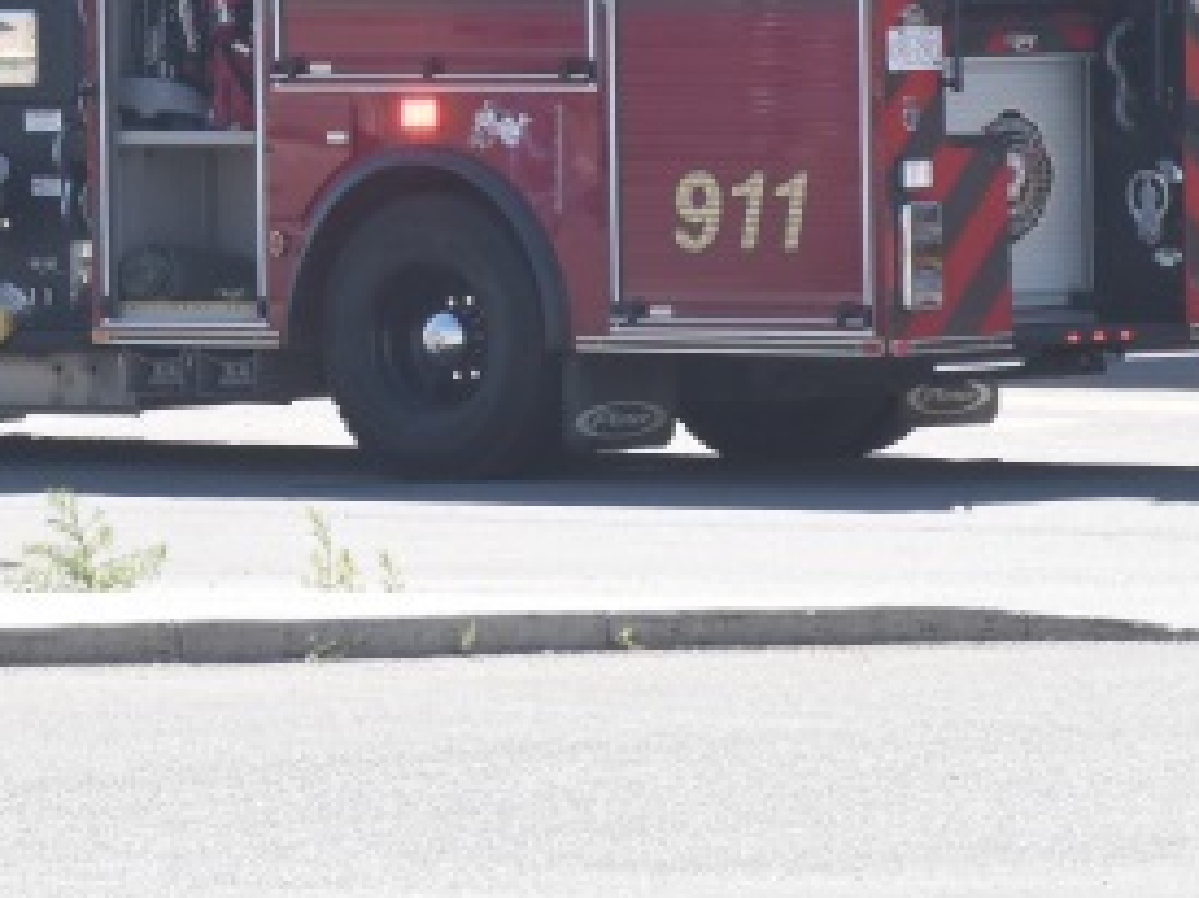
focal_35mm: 347
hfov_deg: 5.7
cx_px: 458
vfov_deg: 4.3
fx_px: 12014
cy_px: -50
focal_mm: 86
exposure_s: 1/800
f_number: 7.1
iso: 800
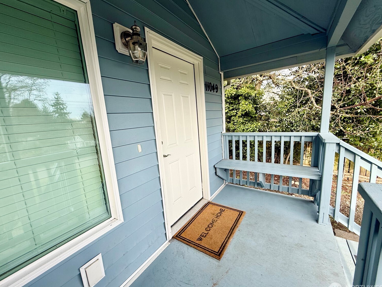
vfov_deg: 81.7
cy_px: 146
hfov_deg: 98.2
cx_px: 190
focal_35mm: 15
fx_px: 166
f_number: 2.2
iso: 50
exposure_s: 1/298
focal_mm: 2.22
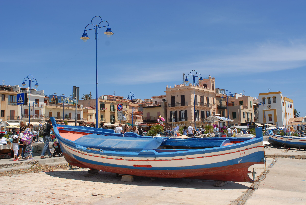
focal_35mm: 36
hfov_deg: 53.1
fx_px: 306
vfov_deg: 37.0
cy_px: 102
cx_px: 153
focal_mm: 24
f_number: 8
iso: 100
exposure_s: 1/350
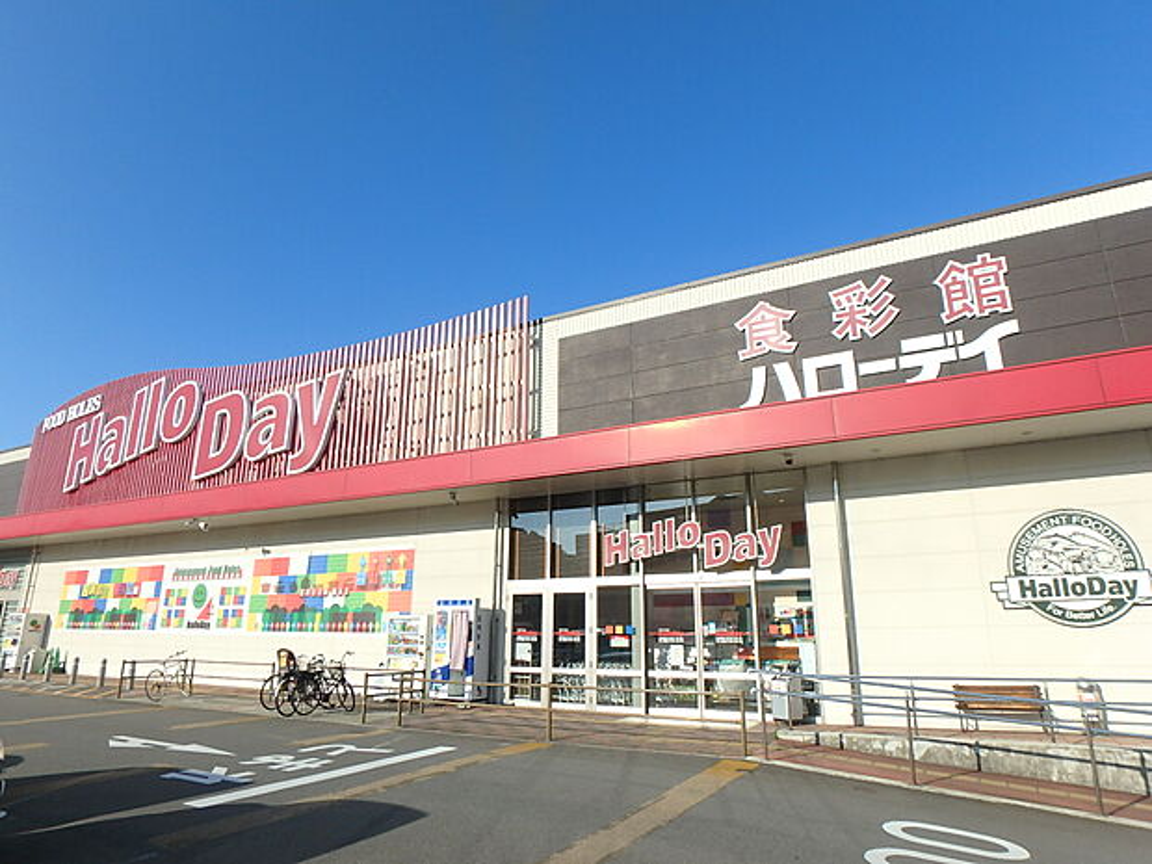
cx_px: 576
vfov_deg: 63.4
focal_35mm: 21
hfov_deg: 79.0
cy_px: 432
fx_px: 699
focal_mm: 3.7
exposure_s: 1/400
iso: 125
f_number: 6
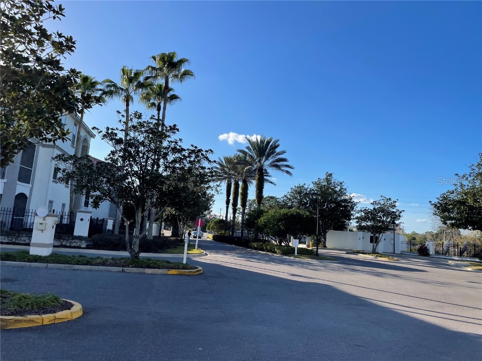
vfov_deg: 53.1
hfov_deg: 67.3
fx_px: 362
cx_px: 241
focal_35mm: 26
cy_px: 180
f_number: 1.6
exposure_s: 1/3040
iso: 32
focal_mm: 4.2
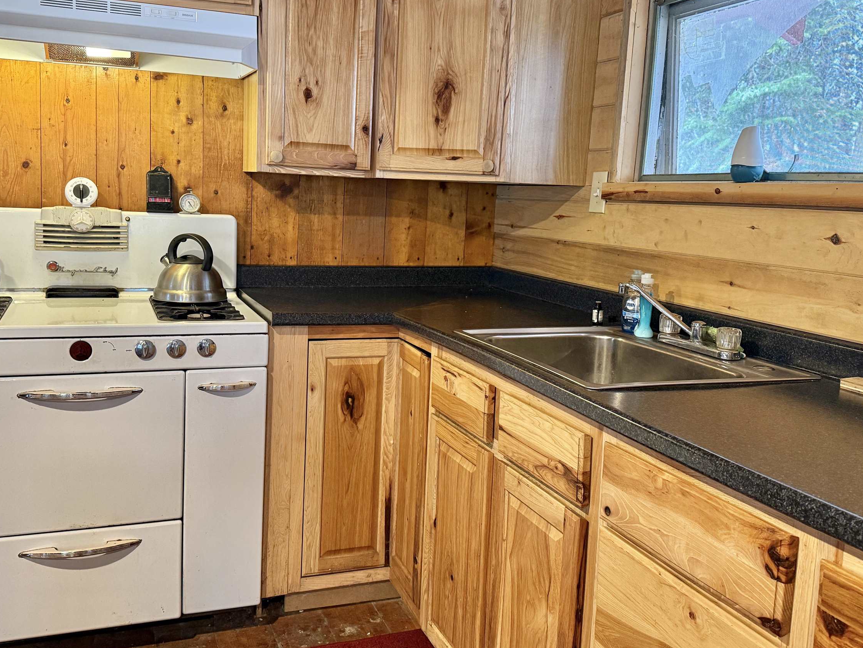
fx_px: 823
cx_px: 416
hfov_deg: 55.3
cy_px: 293
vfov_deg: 42.9
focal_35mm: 33
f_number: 1.78
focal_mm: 6.76
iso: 320
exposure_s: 1/60
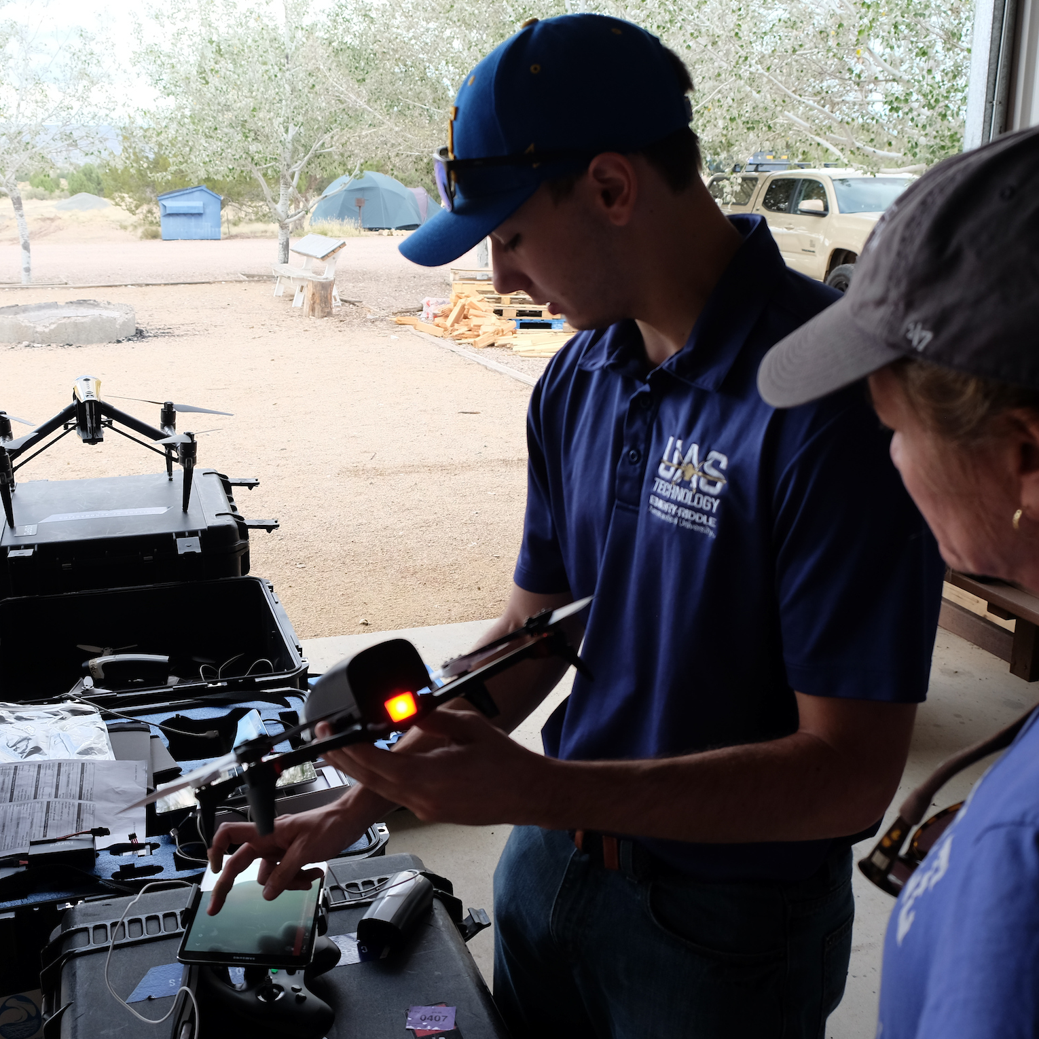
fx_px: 1222
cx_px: 448
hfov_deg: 45.9
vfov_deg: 46.0
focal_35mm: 36
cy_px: 515
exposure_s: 1/140
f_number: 4.5
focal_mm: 18
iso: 400
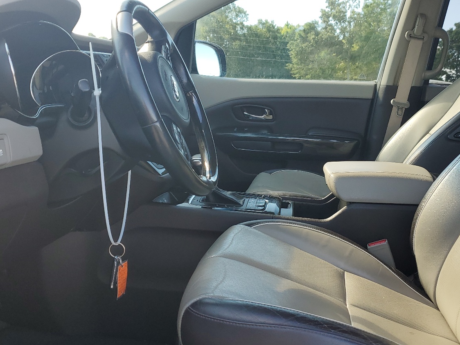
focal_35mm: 37
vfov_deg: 38.5
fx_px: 492
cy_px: 204
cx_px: 247
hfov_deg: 50.1
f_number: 1.5
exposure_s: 1/278
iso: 50
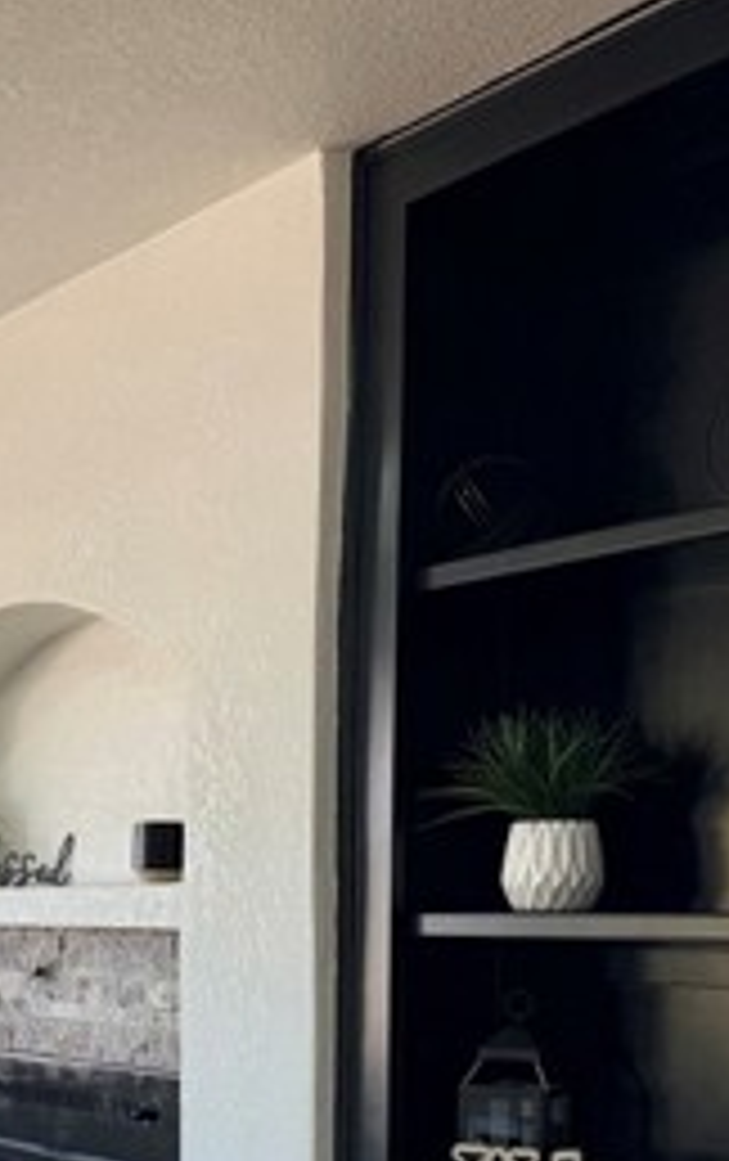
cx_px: -122
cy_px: 958
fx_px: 1996
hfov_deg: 19.6
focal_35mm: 63
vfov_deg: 31.4
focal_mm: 6.76
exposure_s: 1/288
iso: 64
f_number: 1.78
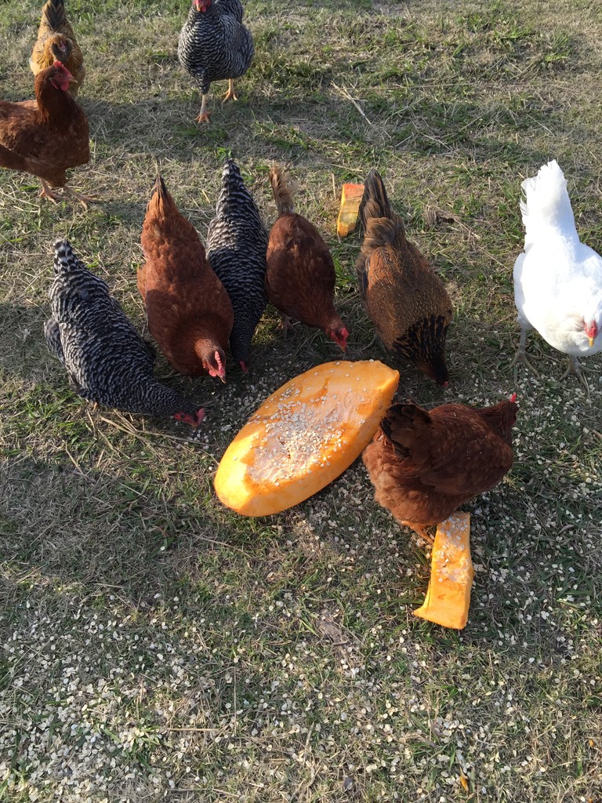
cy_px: 402
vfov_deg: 61.7
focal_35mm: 29
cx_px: 301
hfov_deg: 48.2
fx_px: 672
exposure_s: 1/501
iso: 32
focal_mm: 4.15
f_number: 2.2
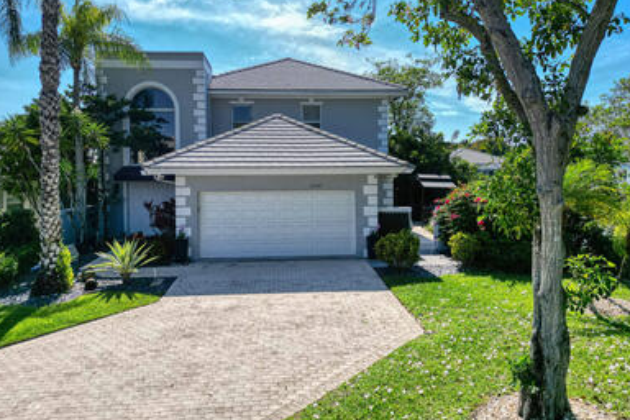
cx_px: 307
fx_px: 455
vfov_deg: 49.4
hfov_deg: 69.4
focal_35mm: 26
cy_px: 185
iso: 110
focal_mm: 6.7
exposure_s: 1/3000
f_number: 1.7
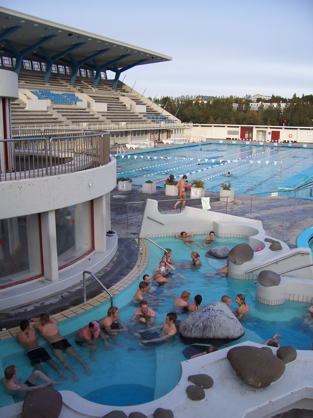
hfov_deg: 41.8
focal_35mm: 34
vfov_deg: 54.0
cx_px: 156
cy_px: 209
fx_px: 410
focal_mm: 5.6
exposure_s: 1/350
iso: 80
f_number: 2.7
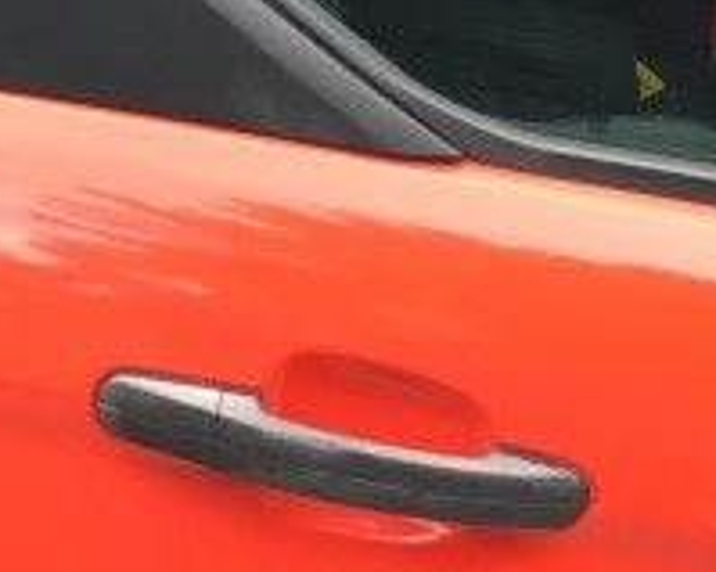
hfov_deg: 11.9
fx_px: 3092
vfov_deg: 10.5
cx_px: -691
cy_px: -4
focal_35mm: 146
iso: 32
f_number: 2.2
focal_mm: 4.15
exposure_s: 1/40
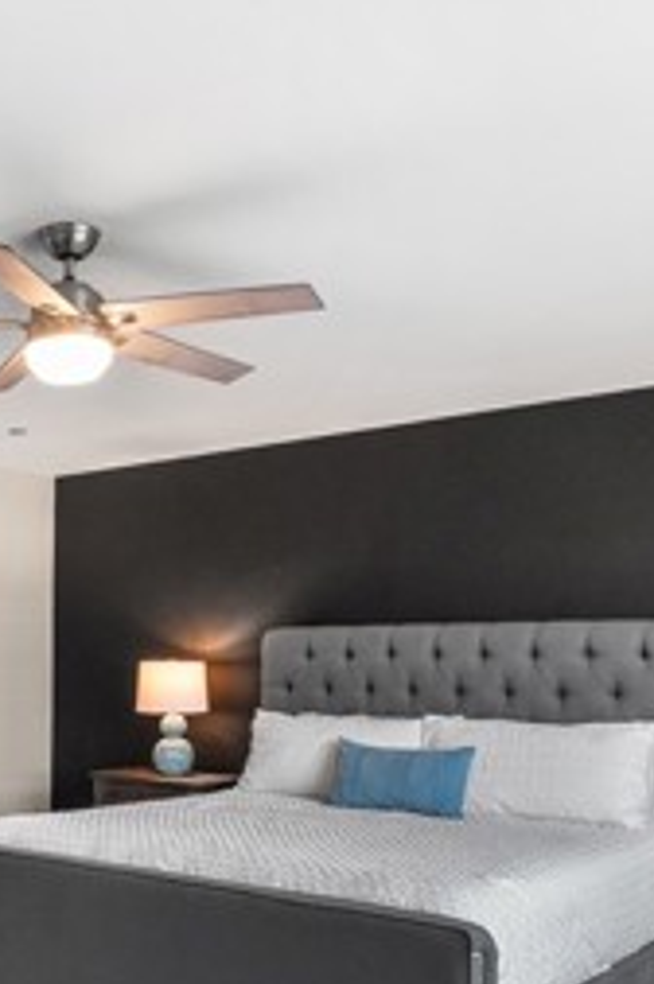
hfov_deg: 33.1
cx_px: 62
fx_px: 1038
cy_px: 657
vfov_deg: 49.8
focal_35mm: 38
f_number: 8
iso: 320
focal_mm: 10
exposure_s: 1/3
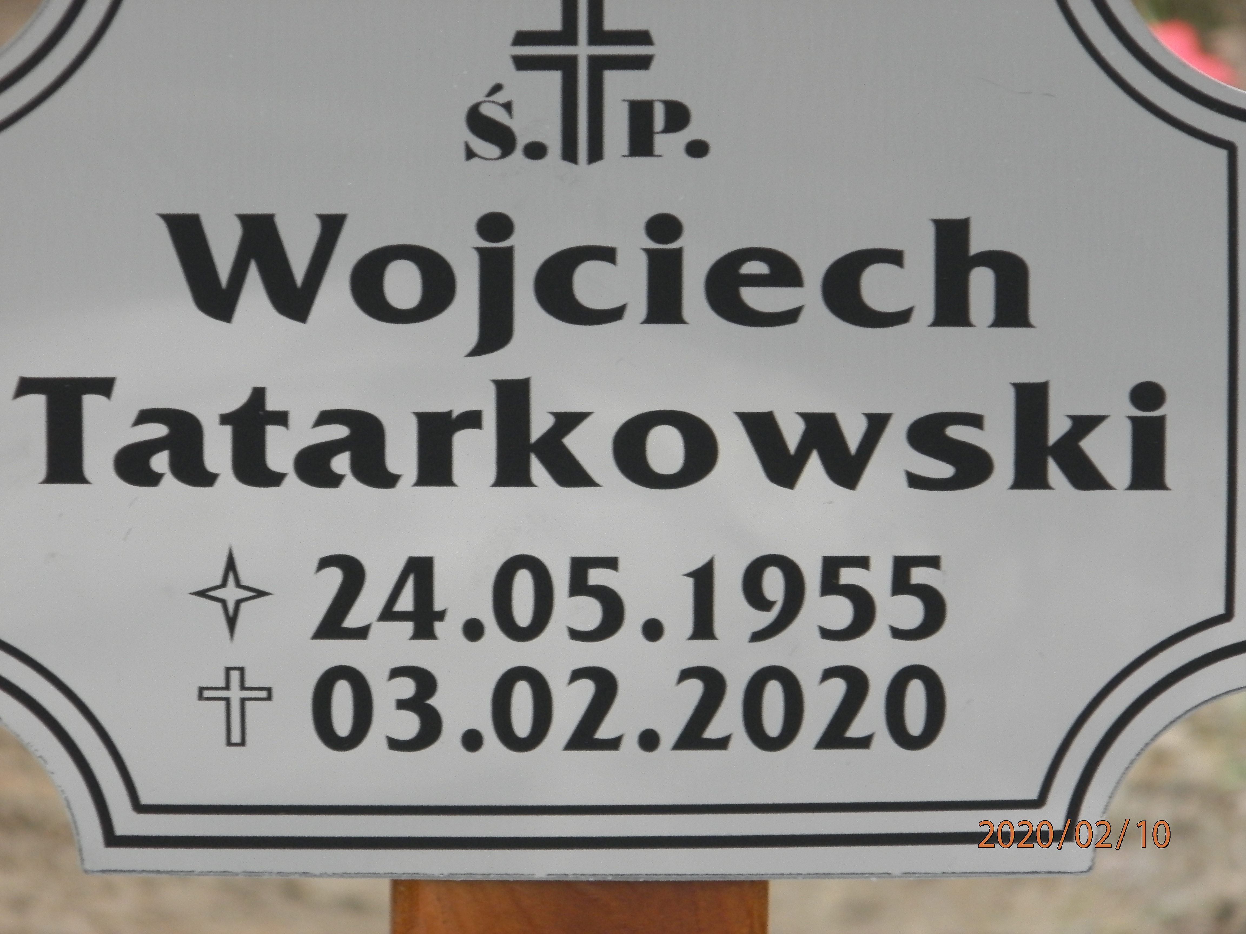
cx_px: 623
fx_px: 12058
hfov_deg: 5.9
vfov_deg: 4.4
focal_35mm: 335
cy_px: 467
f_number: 5.6
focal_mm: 59.8
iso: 200
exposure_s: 1/60
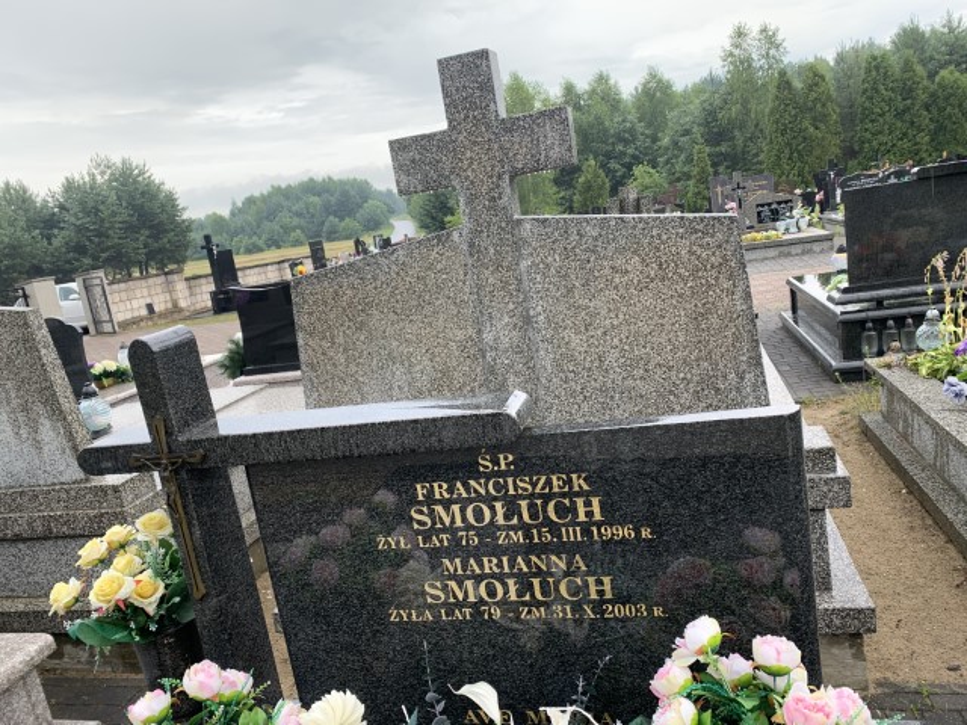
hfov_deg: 67.3
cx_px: 484
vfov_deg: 53.1
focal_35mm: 26
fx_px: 726
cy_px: 362
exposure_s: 1/141
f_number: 1.8
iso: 25
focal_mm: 4.25
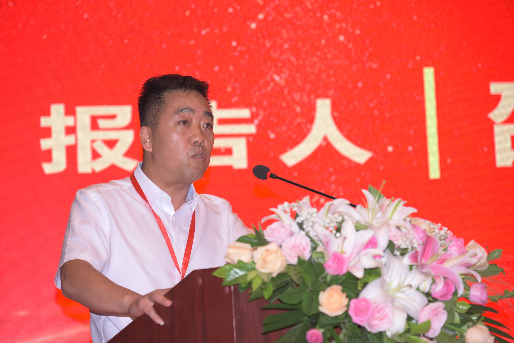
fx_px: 1714
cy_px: 172
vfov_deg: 11.4
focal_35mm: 120
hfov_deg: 17.1
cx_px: 257
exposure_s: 1/125
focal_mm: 120
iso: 500
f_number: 4.5
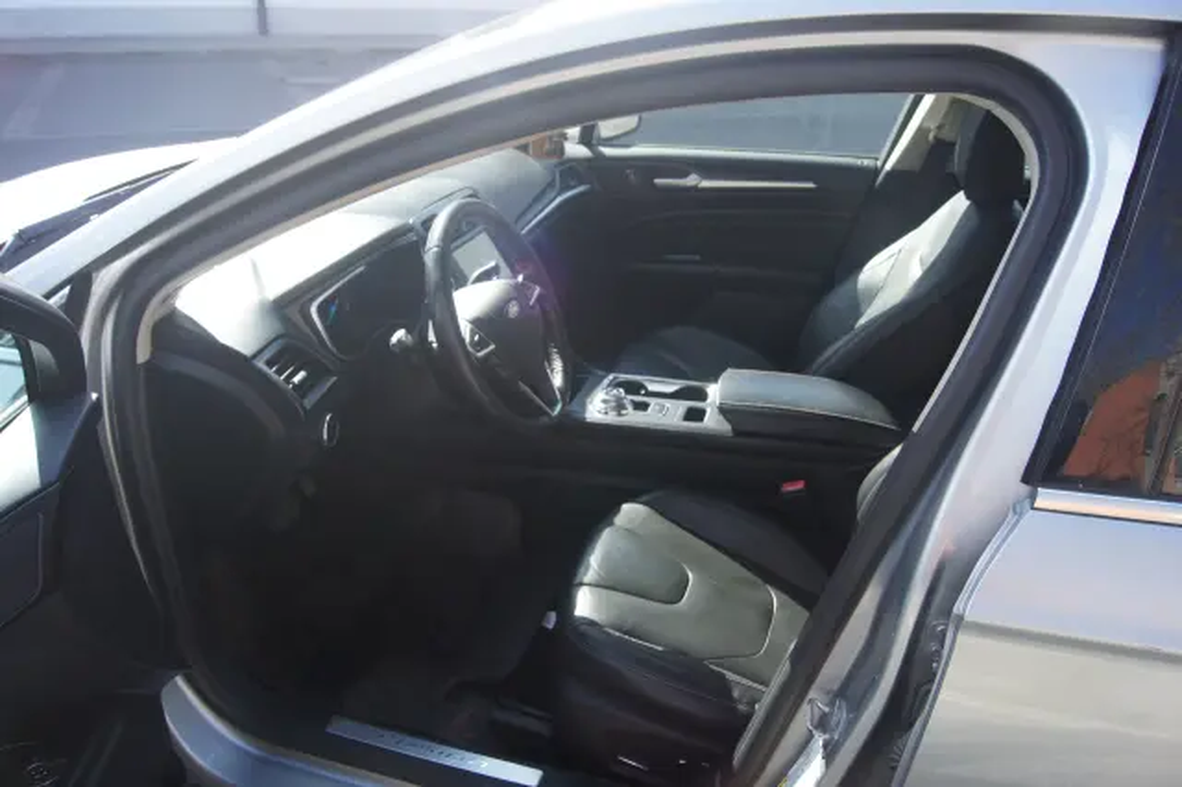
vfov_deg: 47.9
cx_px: 591
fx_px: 886
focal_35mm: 27
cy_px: 394
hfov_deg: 67.4
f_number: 5.6
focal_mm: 18
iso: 100
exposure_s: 1/60
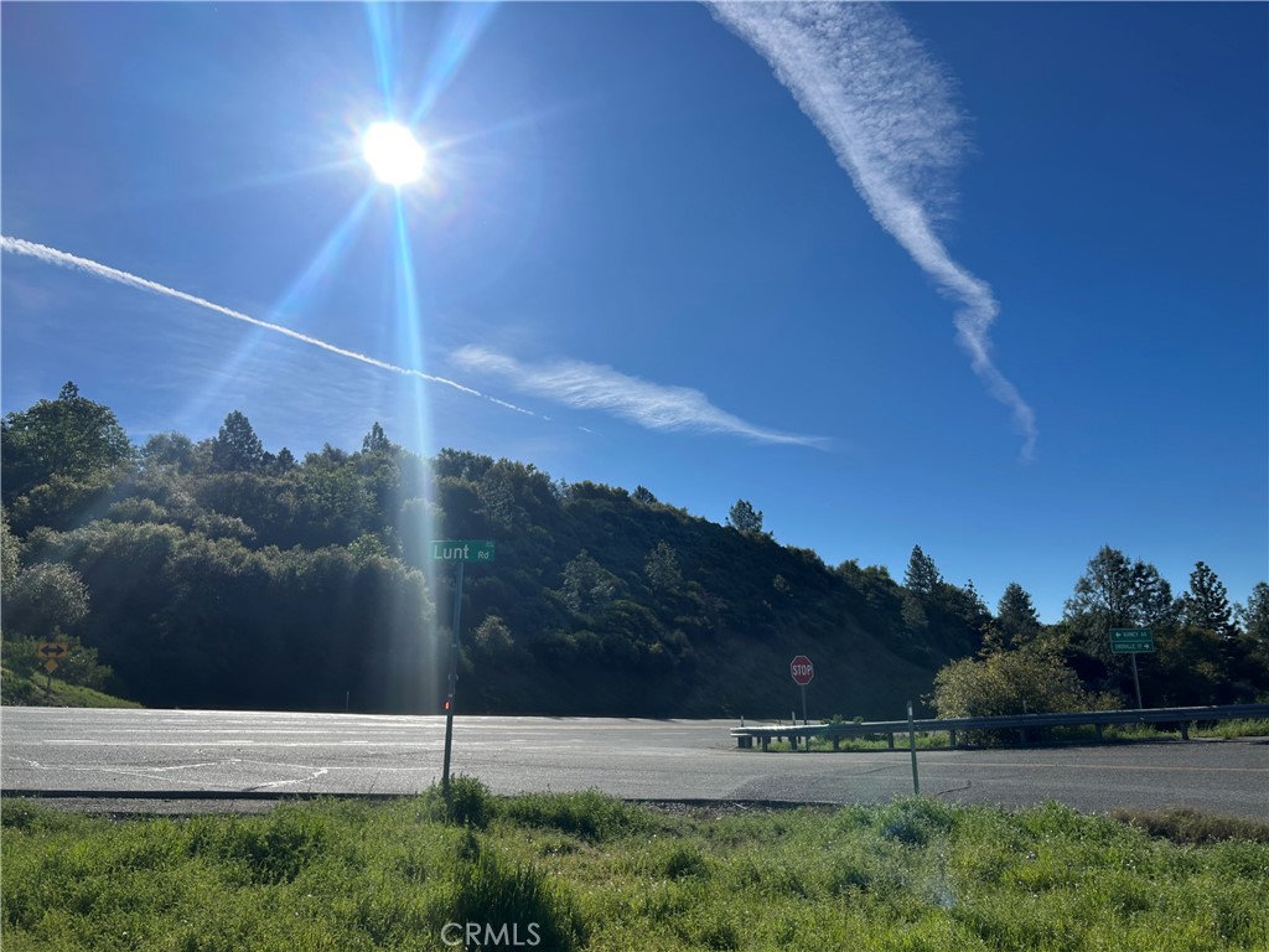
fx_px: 953
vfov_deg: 53.1
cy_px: 476
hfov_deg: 67.3
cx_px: 634
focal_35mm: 26
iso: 50
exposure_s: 1/9434
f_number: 1.5
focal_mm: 5.7
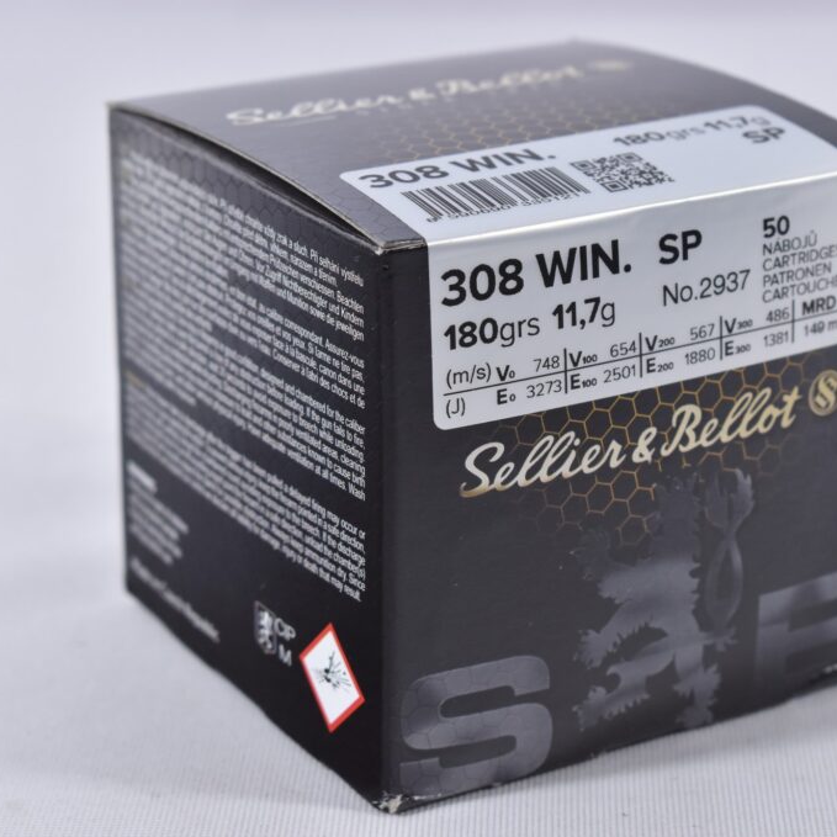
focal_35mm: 106
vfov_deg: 16.5
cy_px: 419
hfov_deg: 16.5
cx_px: 516
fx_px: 2890
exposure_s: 1/50
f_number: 5.6
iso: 640
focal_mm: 55
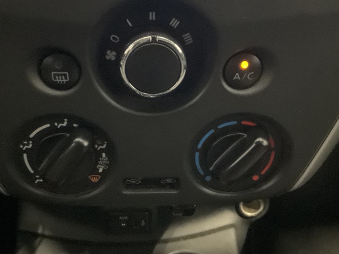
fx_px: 431
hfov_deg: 42.9
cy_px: 133
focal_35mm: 44
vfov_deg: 32.9
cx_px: 159
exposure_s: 1/17
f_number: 1.8
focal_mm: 3
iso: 1600
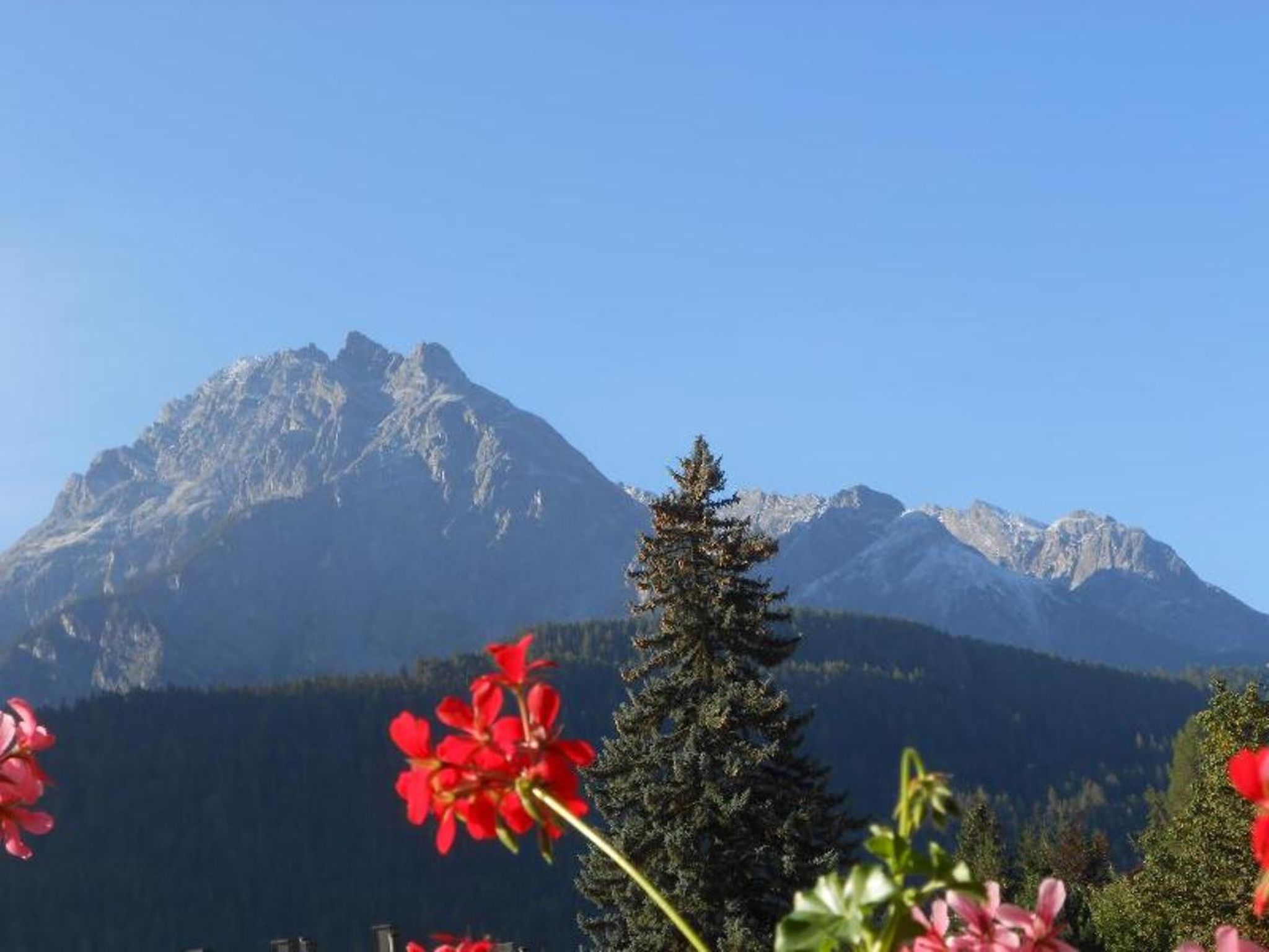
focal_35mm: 63
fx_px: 2310
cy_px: 476
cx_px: 634
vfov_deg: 23.3
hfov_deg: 30.7
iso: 80
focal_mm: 11.3
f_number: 5.6
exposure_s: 1/200
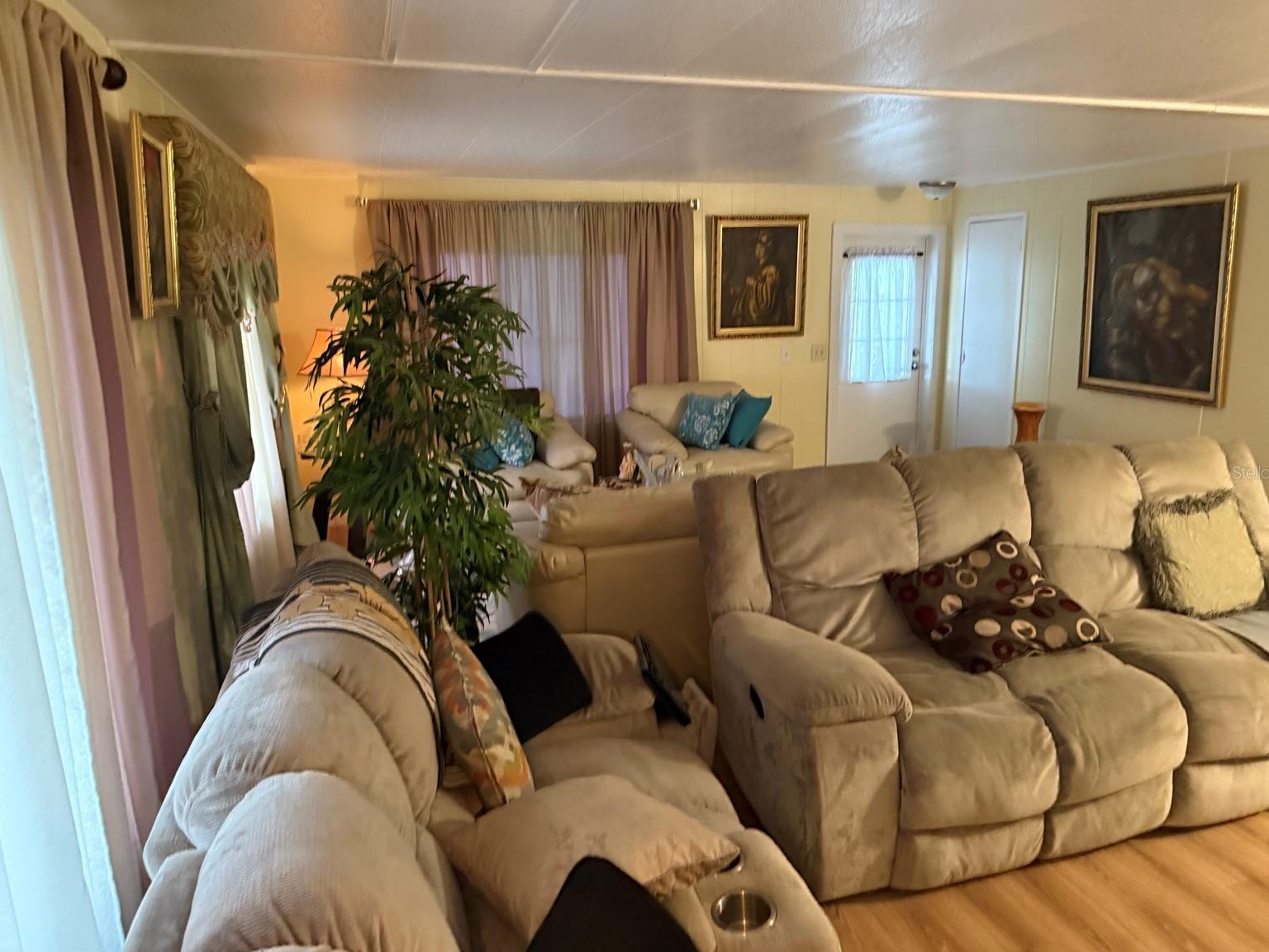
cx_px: 649
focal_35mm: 25
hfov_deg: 69.4
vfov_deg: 54.9
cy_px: 472
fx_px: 916
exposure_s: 1/40
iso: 800
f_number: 1.78
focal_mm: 6.76
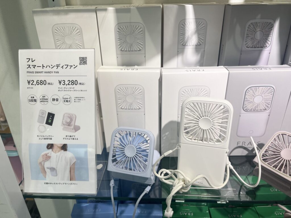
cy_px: 109
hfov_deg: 67.3
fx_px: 219
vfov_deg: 53.1
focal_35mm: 26
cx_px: 146
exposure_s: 1/132
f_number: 1.6
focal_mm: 5.1
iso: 32
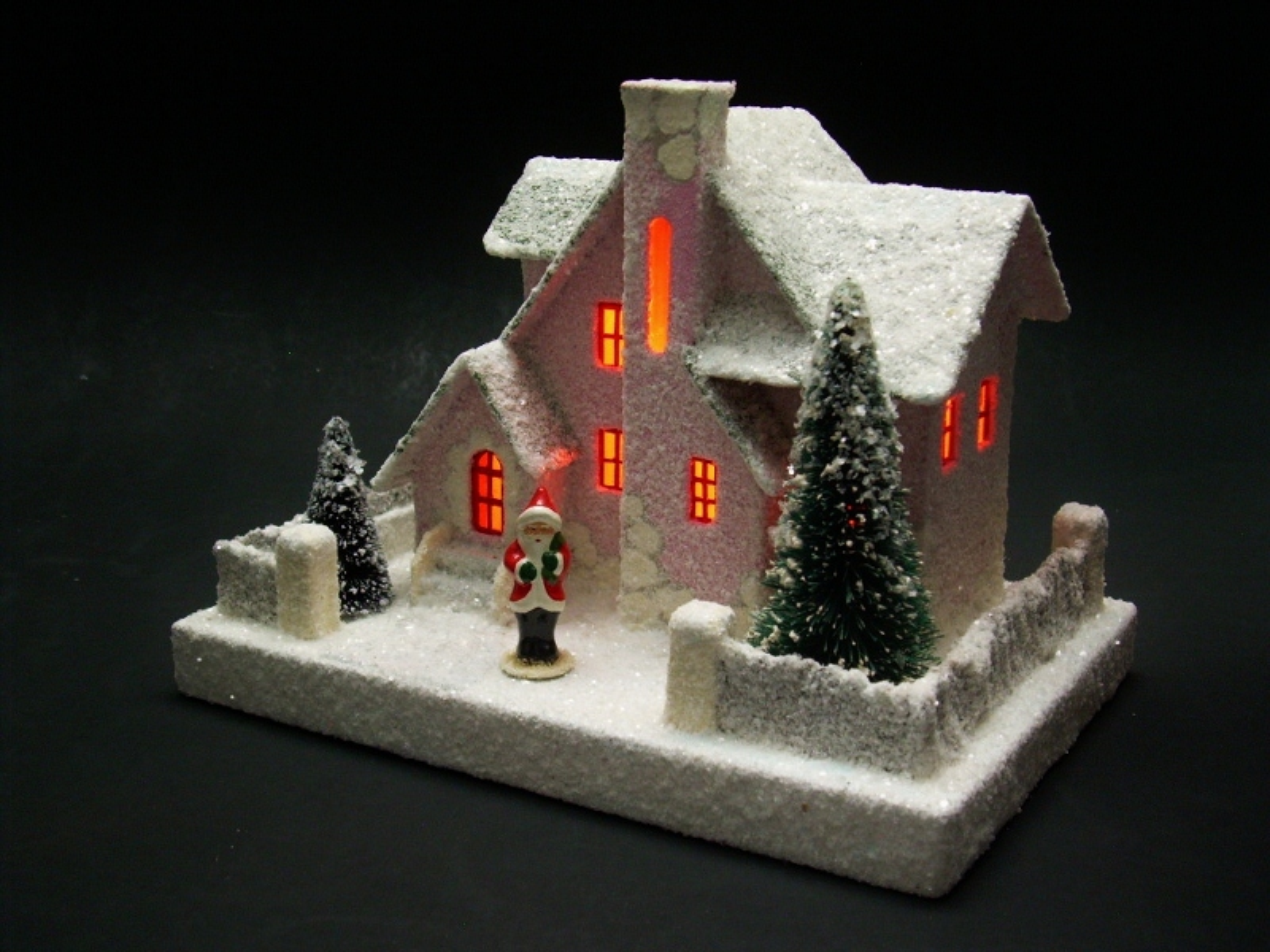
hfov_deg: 40.4
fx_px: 1724
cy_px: 476
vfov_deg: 30.9
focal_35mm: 47
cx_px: 635
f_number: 3
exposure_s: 2
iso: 200
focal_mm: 7.7
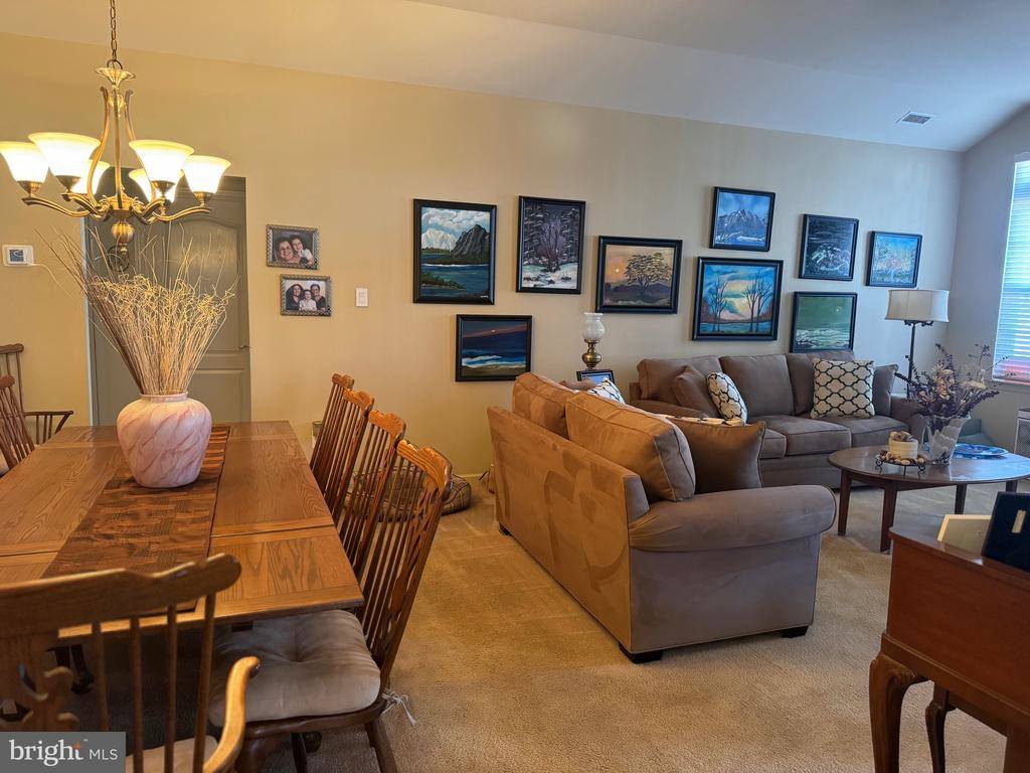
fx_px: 714
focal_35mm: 24
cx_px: 515
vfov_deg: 56.8
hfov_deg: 71.6
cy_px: 386
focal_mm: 6.76
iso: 500
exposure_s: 1/60
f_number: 1.78
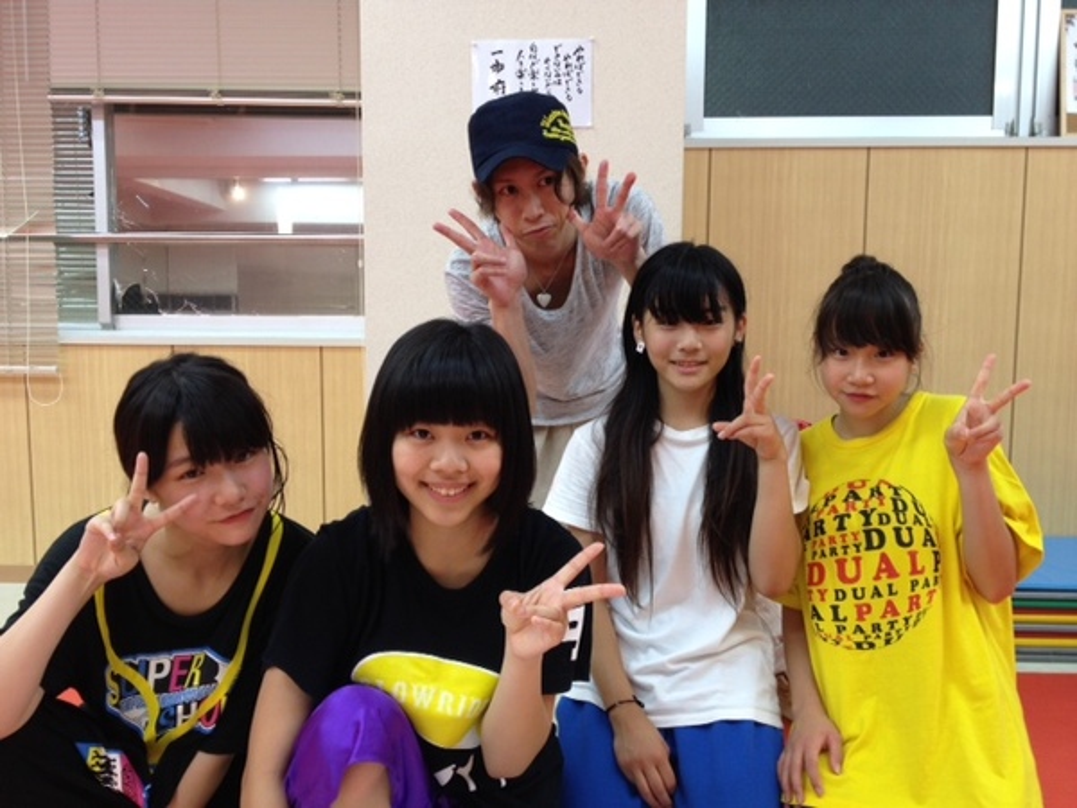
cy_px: 404
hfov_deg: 52.6
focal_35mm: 35
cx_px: 538
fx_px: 1089
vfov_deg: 40.7
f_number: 2.4
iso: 80
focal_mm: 4.28
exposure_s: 1/20
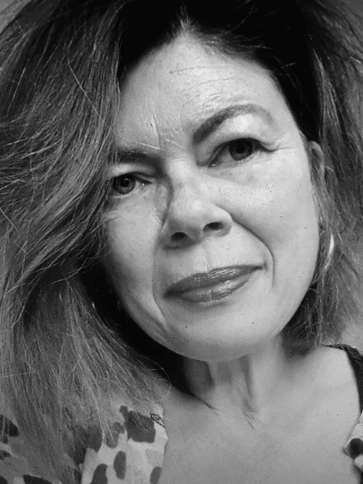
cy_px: 242
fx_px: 405
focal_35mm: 29
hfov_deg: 48.2
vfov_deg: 61.7
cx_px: 182
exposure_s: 1/33
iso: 32
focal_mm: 4.15
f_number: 2.2
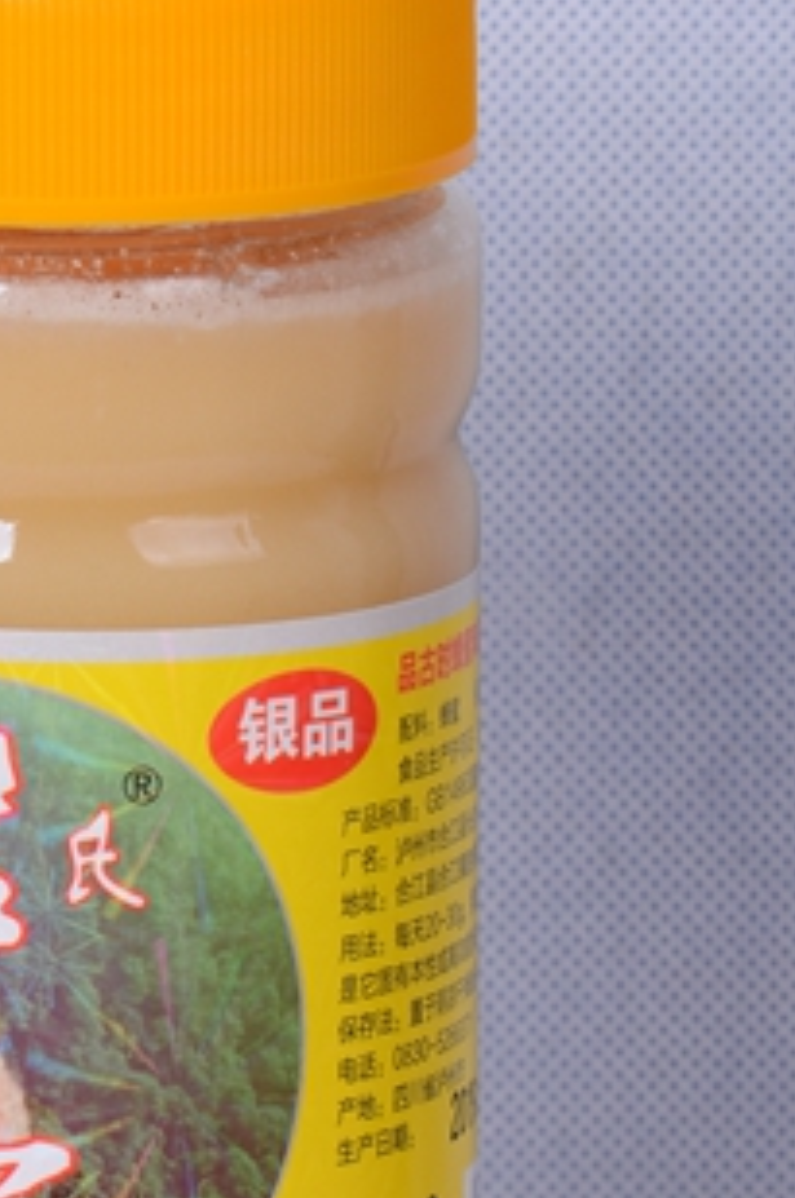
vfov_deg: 5.4
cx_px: 89
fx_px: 12769
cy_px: 793
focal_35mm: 384
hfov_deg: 3.6
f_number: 14
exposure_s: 1/125
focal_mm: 105
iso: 100
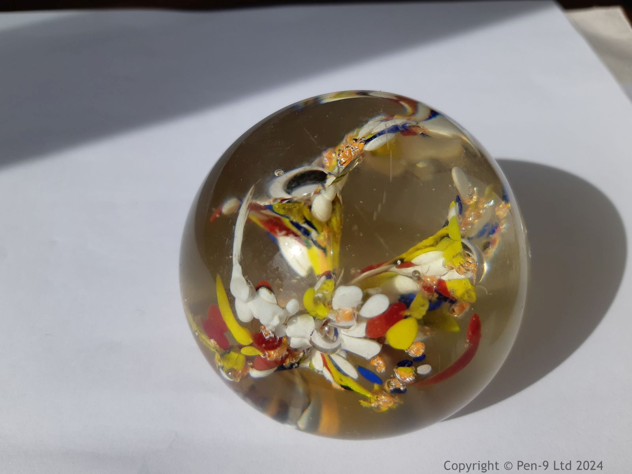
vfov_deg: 53.1
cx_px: 316
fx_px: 475
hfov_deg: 67.3
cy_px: 237
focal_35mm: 26
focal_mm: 3.93
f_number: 1.7
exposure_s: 1/3322
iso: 40
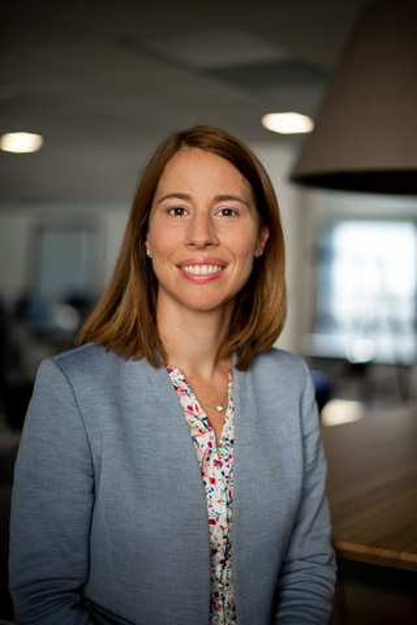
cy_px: 312
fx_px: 869
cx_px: 208
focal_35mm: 50
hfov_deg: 27.0
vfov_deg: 39.6
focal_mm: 50
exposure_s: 1/800
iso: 320
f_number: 1.8
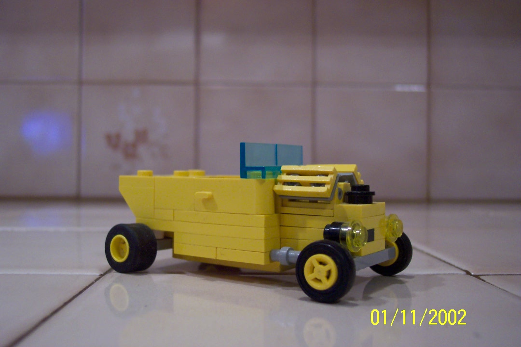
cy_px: 174
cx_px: 260
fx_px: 550
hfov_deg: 50.7
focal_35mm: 38
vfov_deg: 35.1
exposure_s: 1/30
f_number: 2.8
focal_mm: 8
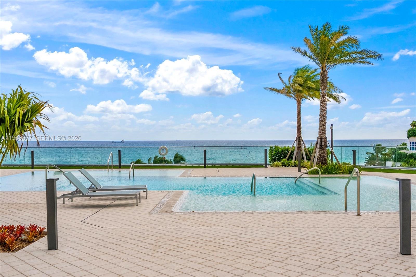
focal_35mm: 36
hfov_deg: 53.1
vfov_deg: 36.9
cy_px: 138
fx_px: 416
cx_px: 208
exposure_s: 1/1000
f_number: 8
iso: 200
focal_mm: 24
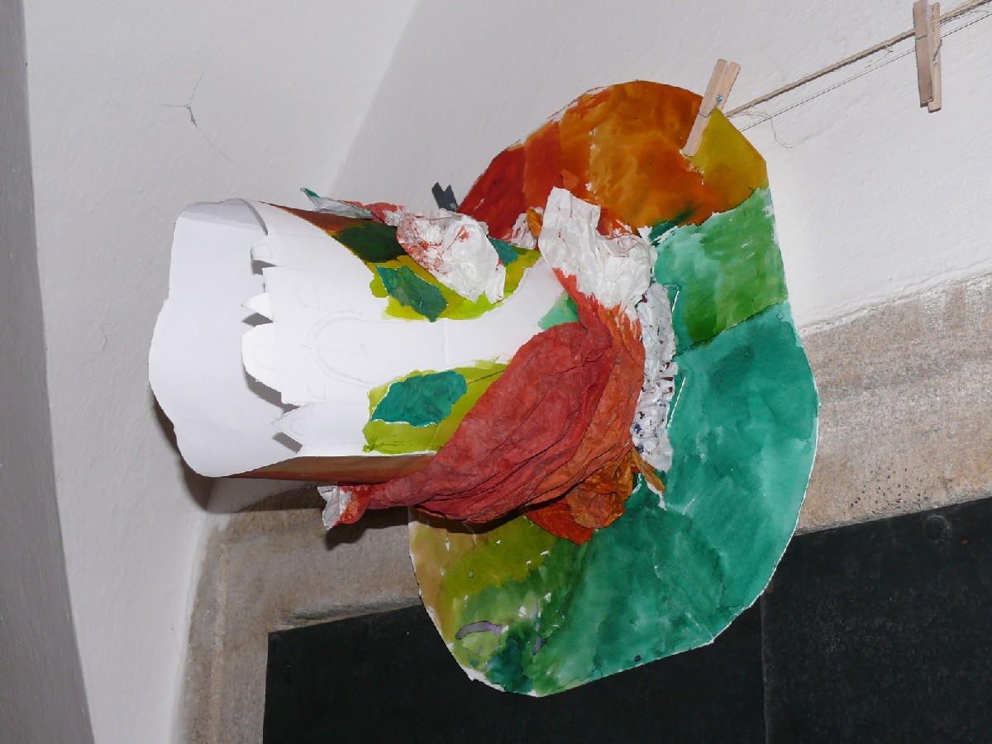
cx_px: 496
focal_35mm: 57
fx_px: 1633
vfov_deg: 25.7
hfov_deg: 33.8
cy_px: 372
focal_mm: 9.9
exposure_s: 1/60
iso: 100
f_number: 3.2
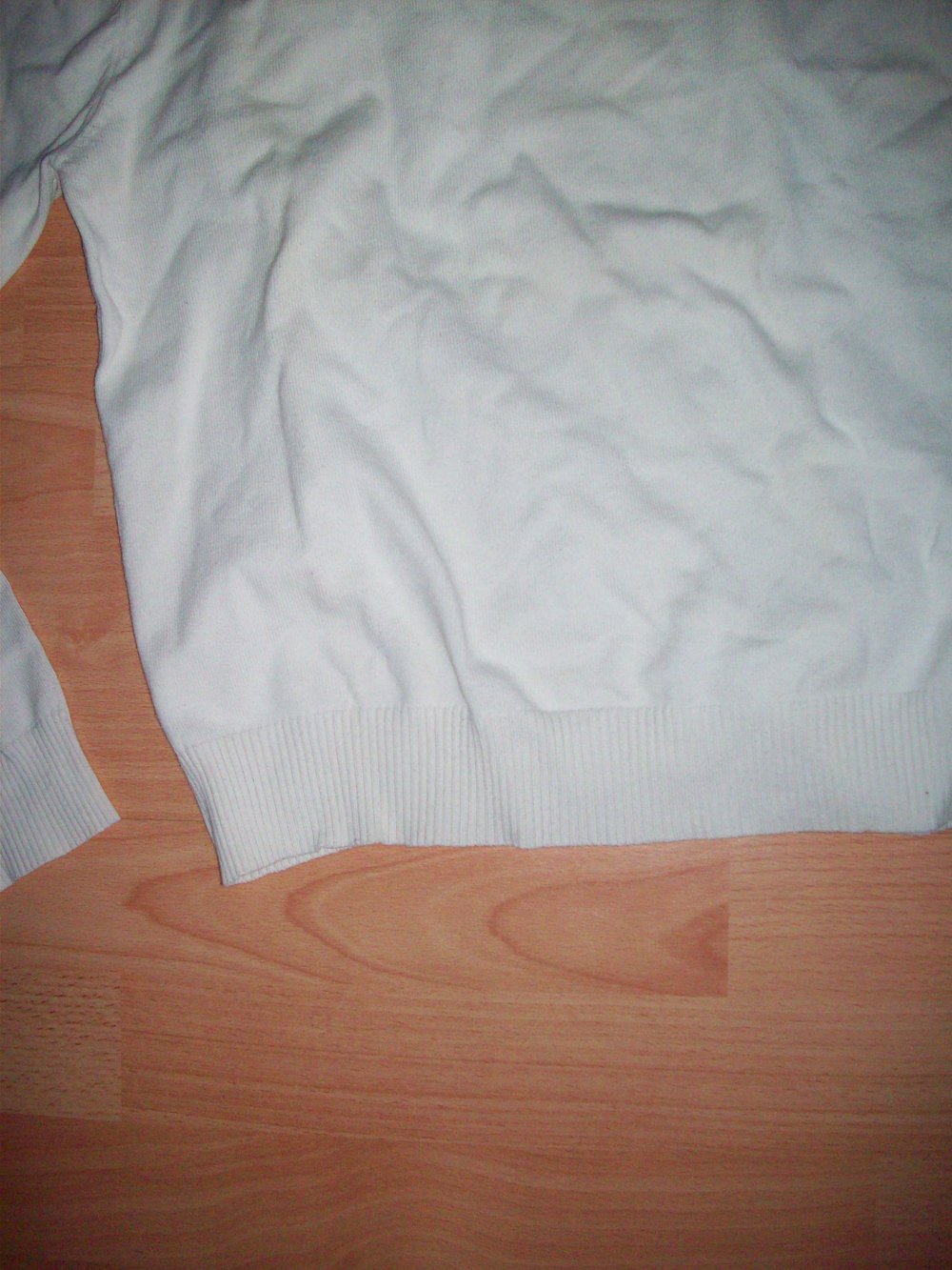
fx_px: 1357
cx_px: 476
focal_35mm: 37
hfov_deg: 38.7
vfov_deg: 50.1
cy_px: 635
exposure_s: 1/45
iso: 160
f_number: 2.8
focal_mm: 6.2
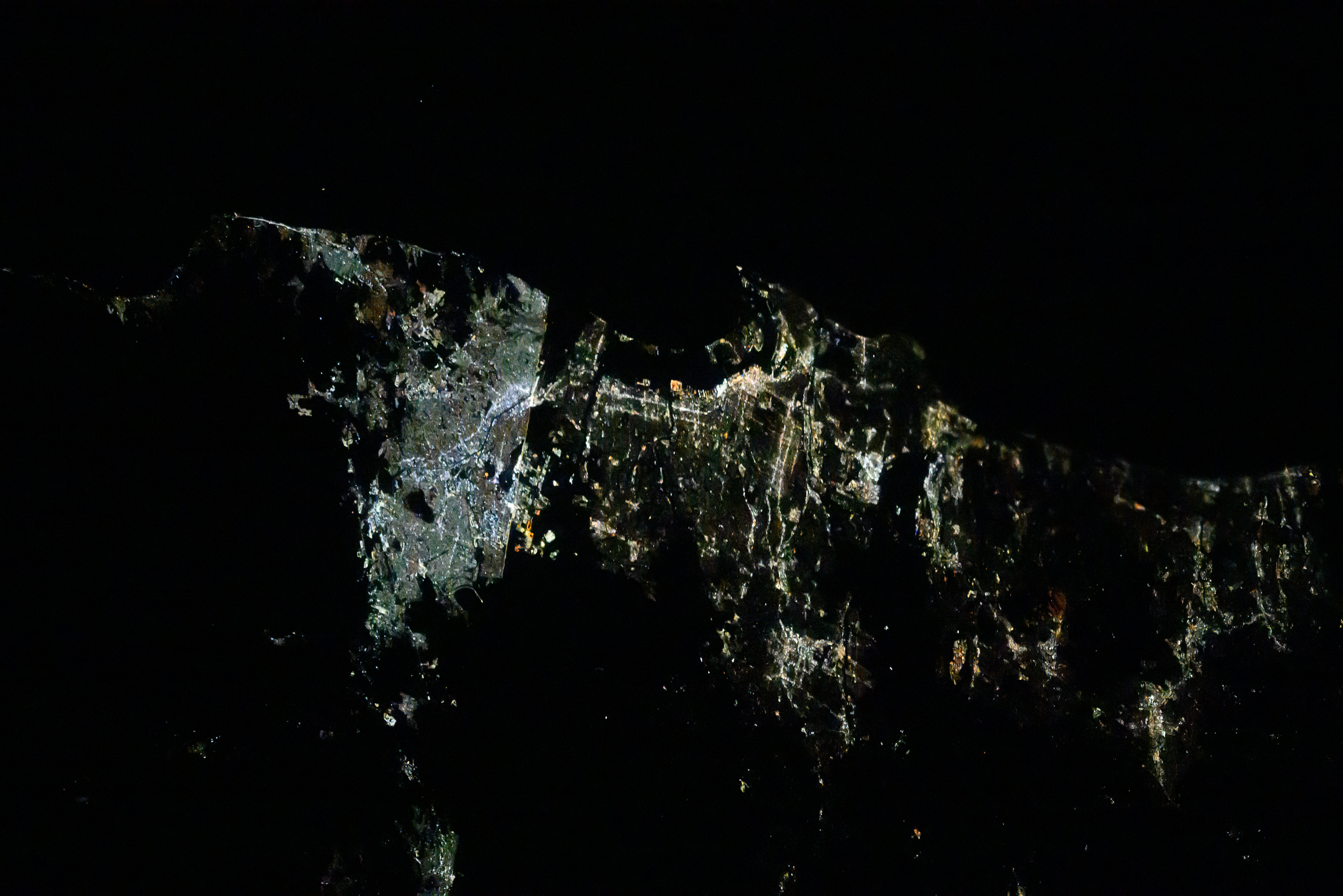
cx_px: 672
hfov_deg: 10.3
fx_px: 7461
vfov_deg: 6.9
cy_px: 448
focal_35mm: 200
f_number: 2
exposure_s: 1/250
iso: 25600
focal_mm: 200
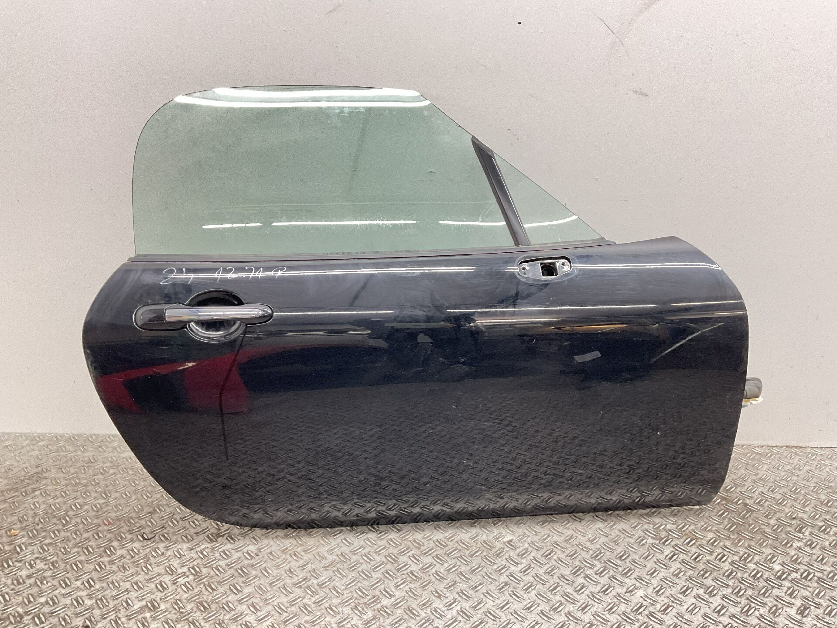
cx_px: 418
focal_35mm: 29
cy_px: 314
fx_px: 701
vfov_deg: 48.2
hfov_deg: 61.7
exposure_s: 1/50
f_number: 1.8
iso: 160
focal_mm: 3
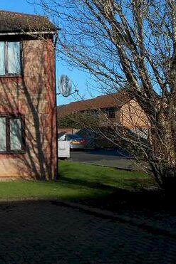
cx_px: -71
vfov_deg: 38.9
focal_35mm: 51
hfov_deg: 22.7
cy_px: 119
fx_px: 374
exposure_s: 1/1000
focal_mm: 4.6
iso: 80
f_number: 3.5
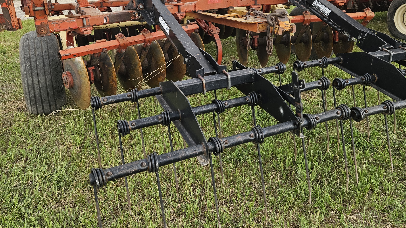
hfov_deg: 59.4
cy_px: 54
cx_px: 218
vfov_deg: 34.8
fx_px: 355
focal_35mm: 33
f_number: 1.8
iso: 32
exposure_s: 1/180
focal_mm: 5.4
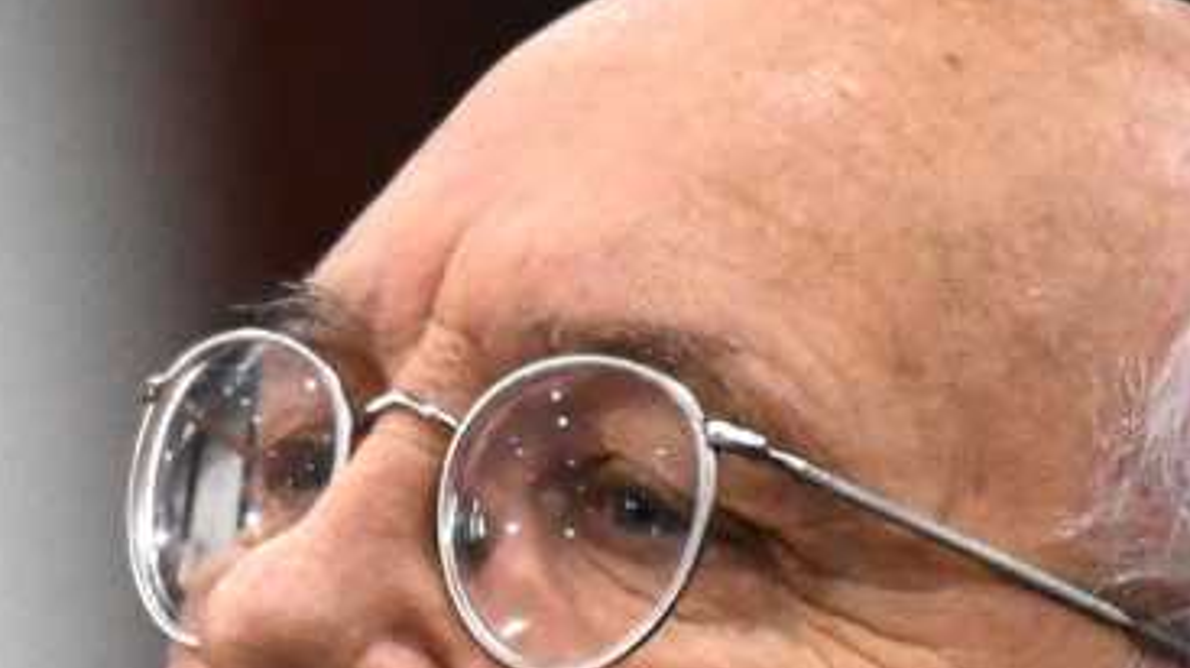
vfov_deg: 0.7
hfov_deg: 1.2
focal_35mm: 1753
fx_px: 55286
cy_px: 1506
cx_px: 470
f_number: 2.8
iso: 3200
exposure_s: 1/400
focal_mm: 200
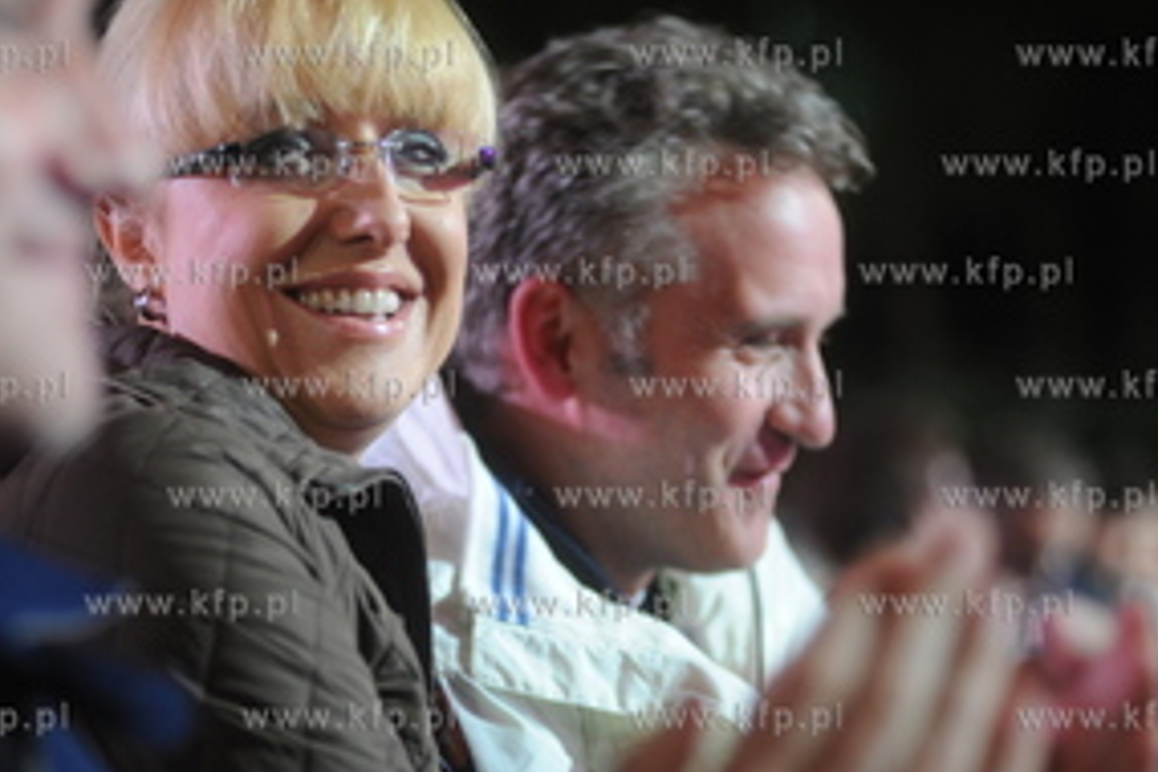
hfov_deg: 15.9
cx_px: 492
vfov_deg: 10.6
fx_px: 4149
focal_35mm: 129
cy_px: 439
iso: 1600
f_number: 2.8
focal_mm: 92
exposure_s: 1/40
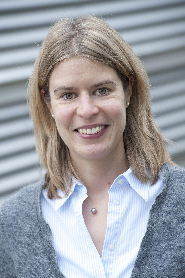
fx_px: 1042
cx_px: 92
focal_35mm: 135
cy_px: 139
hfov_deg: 10.1
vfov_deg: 15.2
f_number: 5.6
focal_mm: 135
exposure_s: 1/200
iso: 640
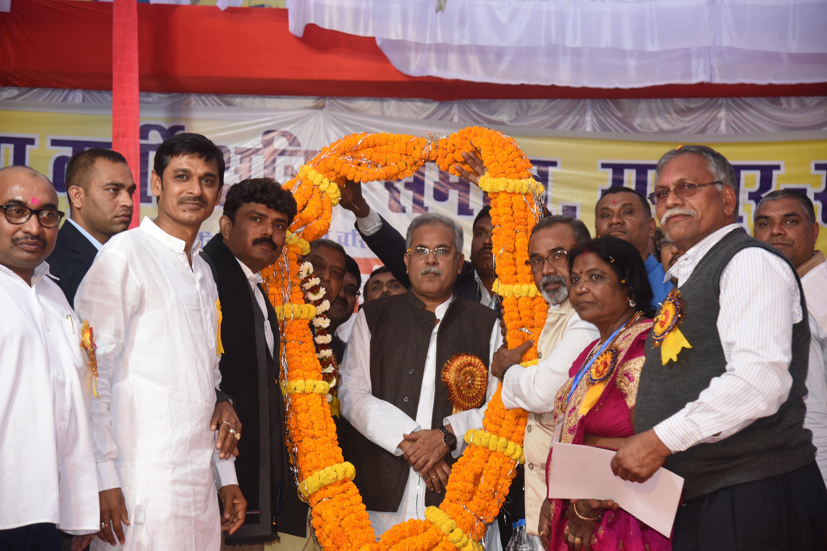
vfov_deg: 16.7
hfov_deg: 24.8
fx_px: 1884
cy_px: 276
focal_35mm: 82
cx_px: 414
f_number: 5
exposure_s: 1/80
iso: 800
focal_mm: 82
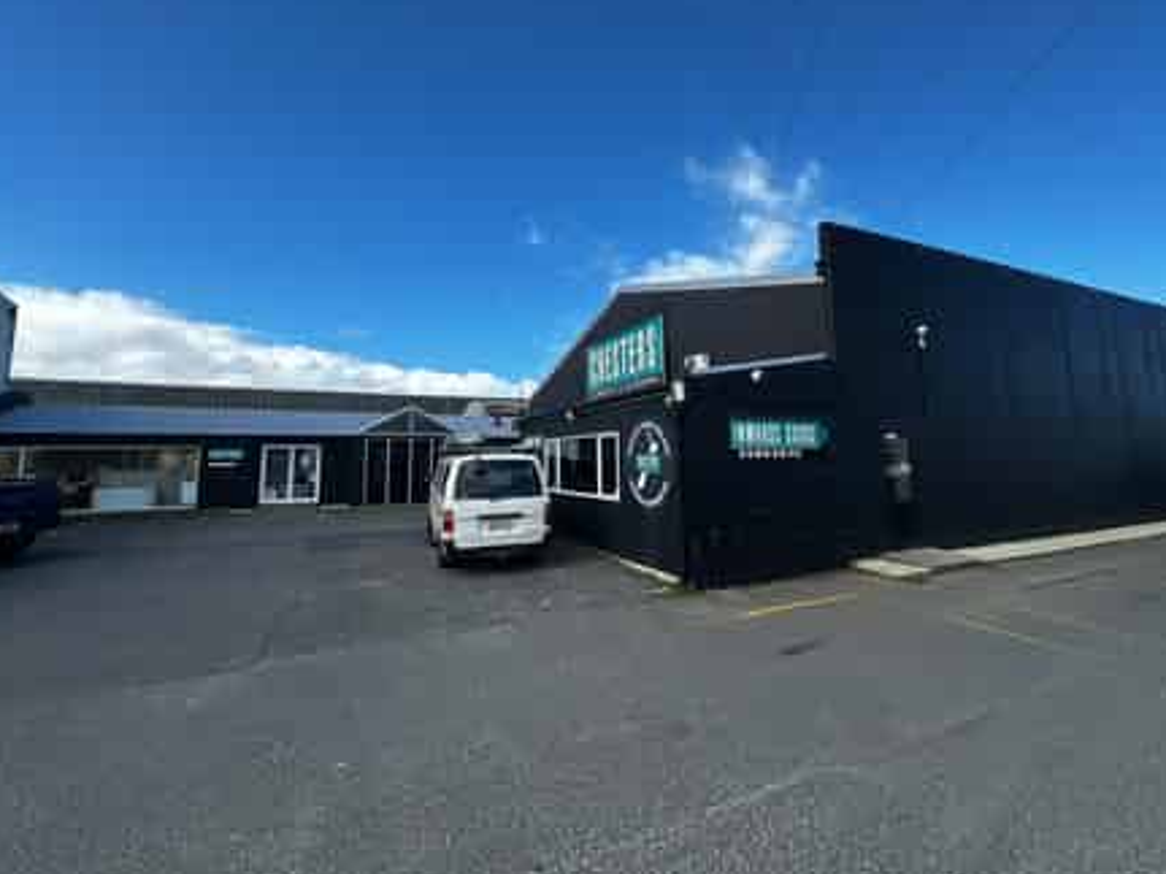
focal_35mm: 16
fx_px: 539
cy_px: 396
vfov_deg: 77.9
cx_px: 594
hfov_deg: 94.5
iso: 50
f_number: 2.2
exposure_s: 1/1171
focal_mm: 2.22
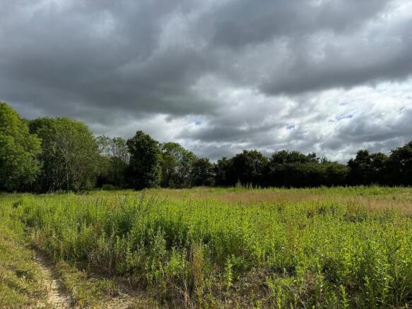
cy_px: 154
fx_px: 286
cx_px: 206
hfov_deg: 71.6
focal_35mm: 24
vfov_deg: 56.8
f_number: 1.78
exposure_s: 1/7937
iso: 80
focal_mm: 6.76
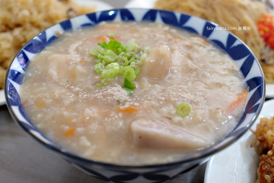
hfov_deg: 54.4
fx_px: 266
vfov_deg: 37.9
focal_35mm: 35
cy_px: 92
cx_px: 137
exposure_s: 1/125
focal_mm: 23
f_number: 3.6
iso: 800
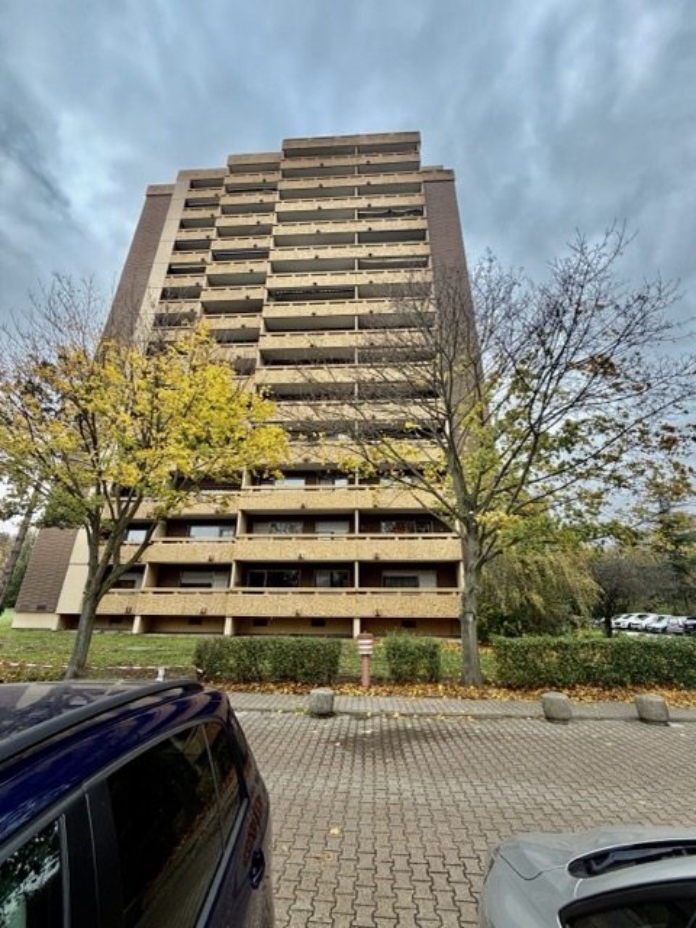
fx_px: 375
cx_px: 348
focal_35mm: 14
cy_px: 464
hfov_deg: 85.7
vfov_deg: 102.1
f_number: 2.2
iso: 50
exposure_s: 1/502
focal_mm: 2.22
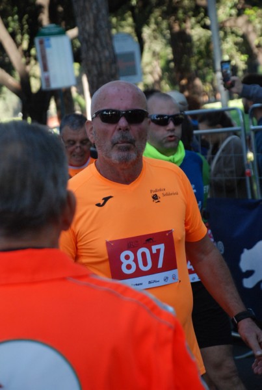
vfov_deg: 16.0
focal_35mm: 128
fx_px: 1385
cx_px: 131
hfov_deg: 10.8
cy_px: 195
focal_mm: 85
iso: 1000
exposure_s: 1/400
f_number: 5.6
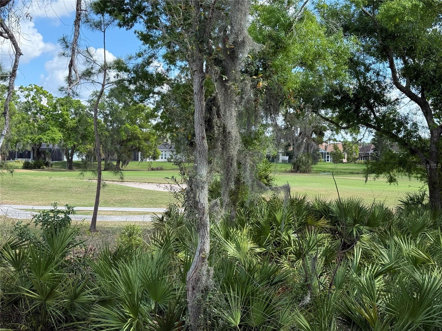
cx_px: 221
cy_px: 166
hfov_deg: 39.7
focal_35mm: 48
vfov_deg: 30.3
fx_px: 613
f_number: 1.78
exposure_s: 1/1883
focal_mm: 6.76
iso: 100
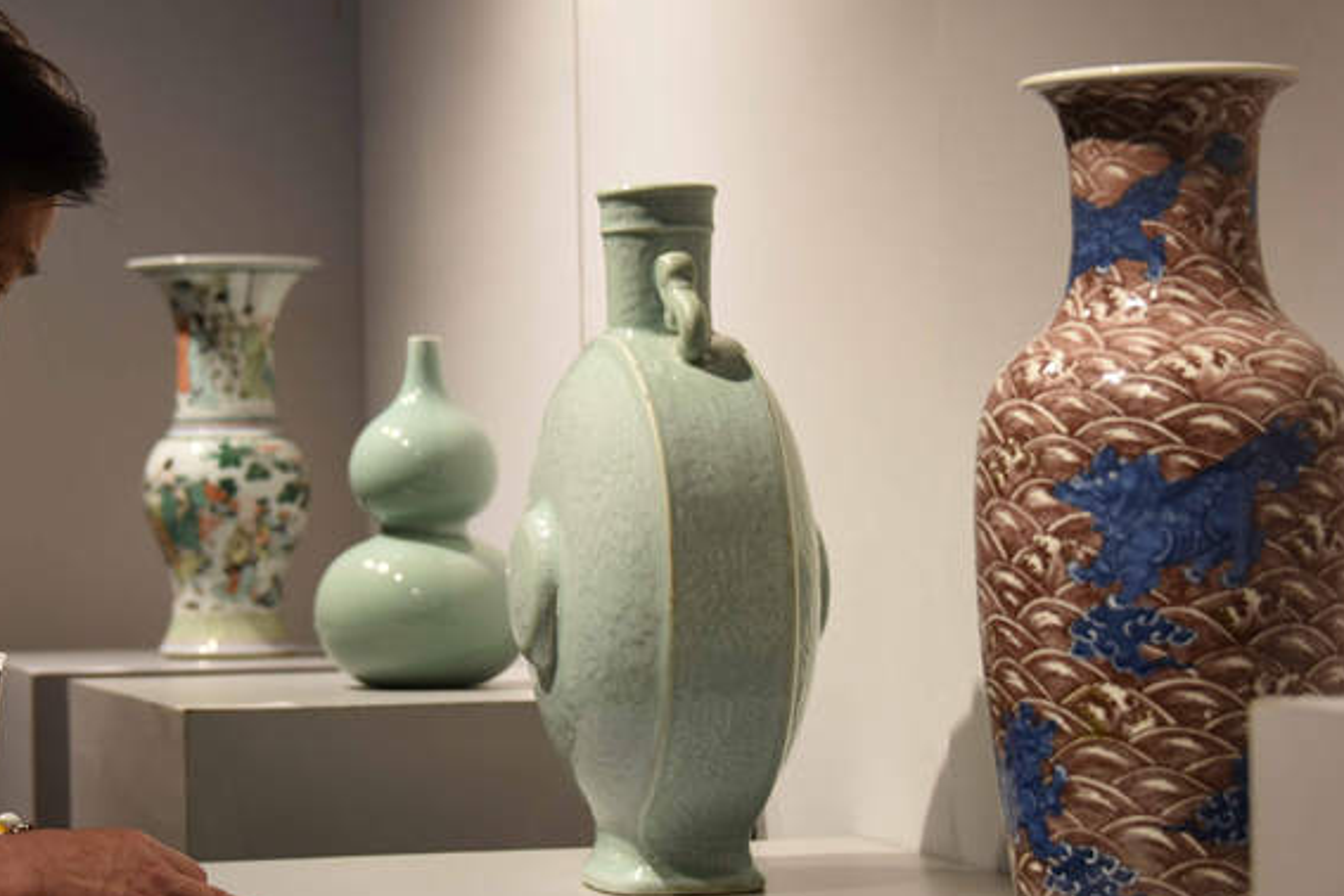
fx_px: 4032
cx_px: 507
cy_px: 484
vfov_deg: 12.7
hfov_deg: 18.9
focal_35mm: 108
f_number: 4.8
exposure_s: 1/80
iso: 640
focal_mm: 68
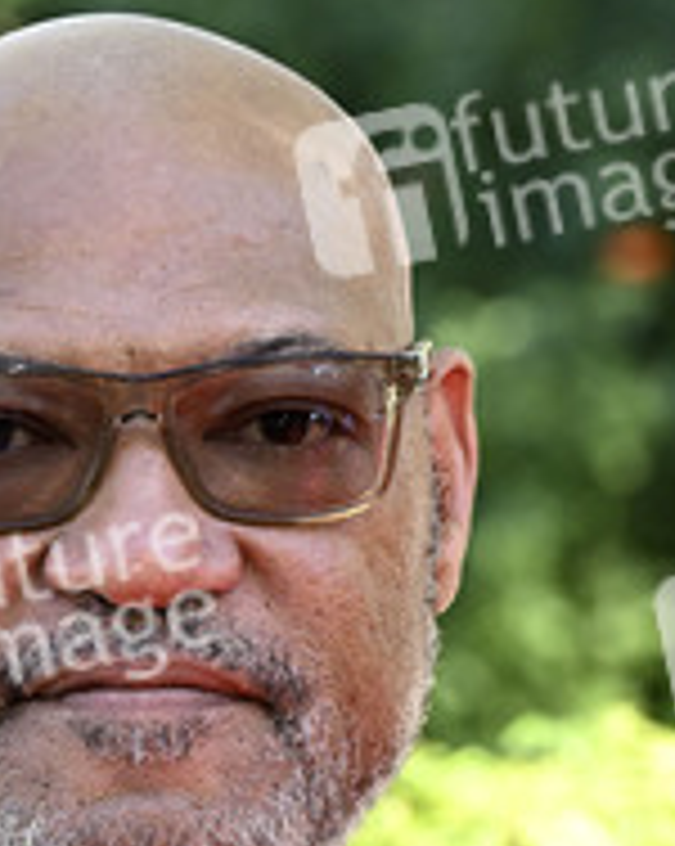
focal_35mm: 302
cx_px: 117
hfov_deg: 5.1
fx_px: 7554
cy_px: 846
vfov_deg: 6.4
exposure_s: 1/320
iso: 640
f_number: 5.6
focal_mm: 101
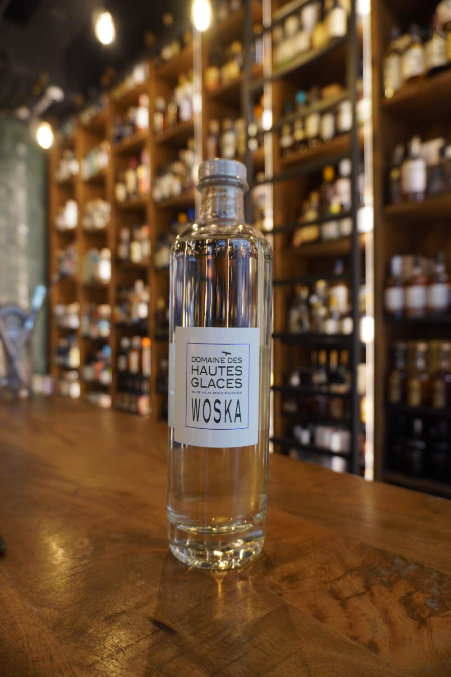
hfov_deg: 53.1
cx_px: 226
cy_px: 338
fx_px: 451
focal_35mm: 24
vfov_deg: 73.7
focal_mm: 16
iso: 640
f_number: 3.5
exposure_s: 1/60
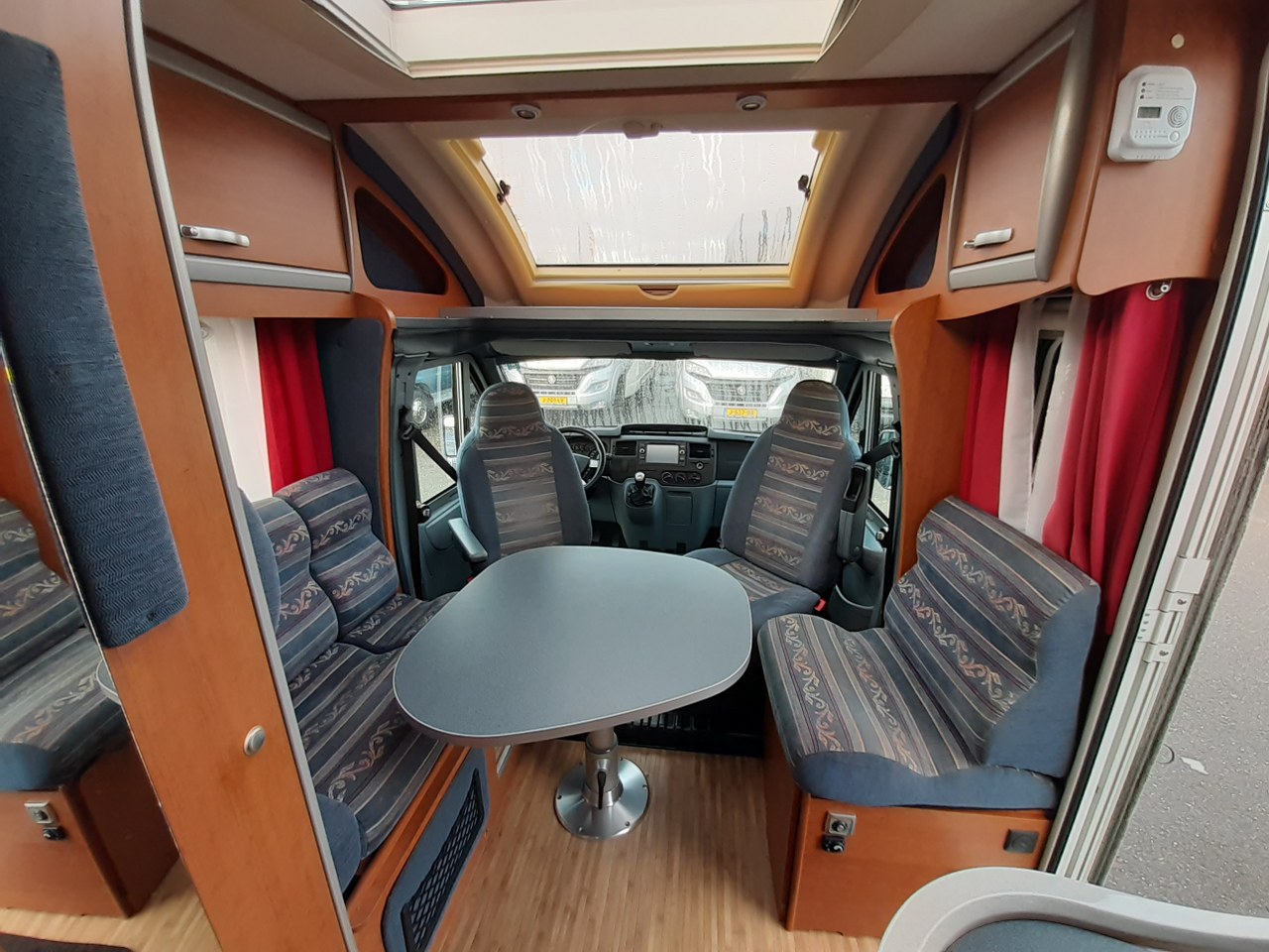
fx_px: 477
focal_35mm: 13
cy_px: 476
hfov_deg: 106.2
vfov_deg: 89.9
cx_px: 634
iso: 40
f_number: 2.2
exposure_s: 1/40
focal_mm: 1.13
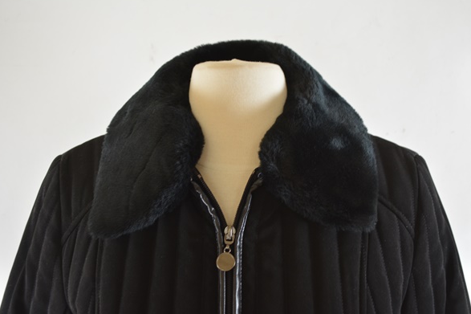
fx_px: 602
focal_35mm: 46
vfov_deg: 29.2
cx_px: 236
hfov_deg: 42.8
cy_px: 155
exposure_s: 1/60
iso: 560
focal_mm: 30
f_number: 4.5
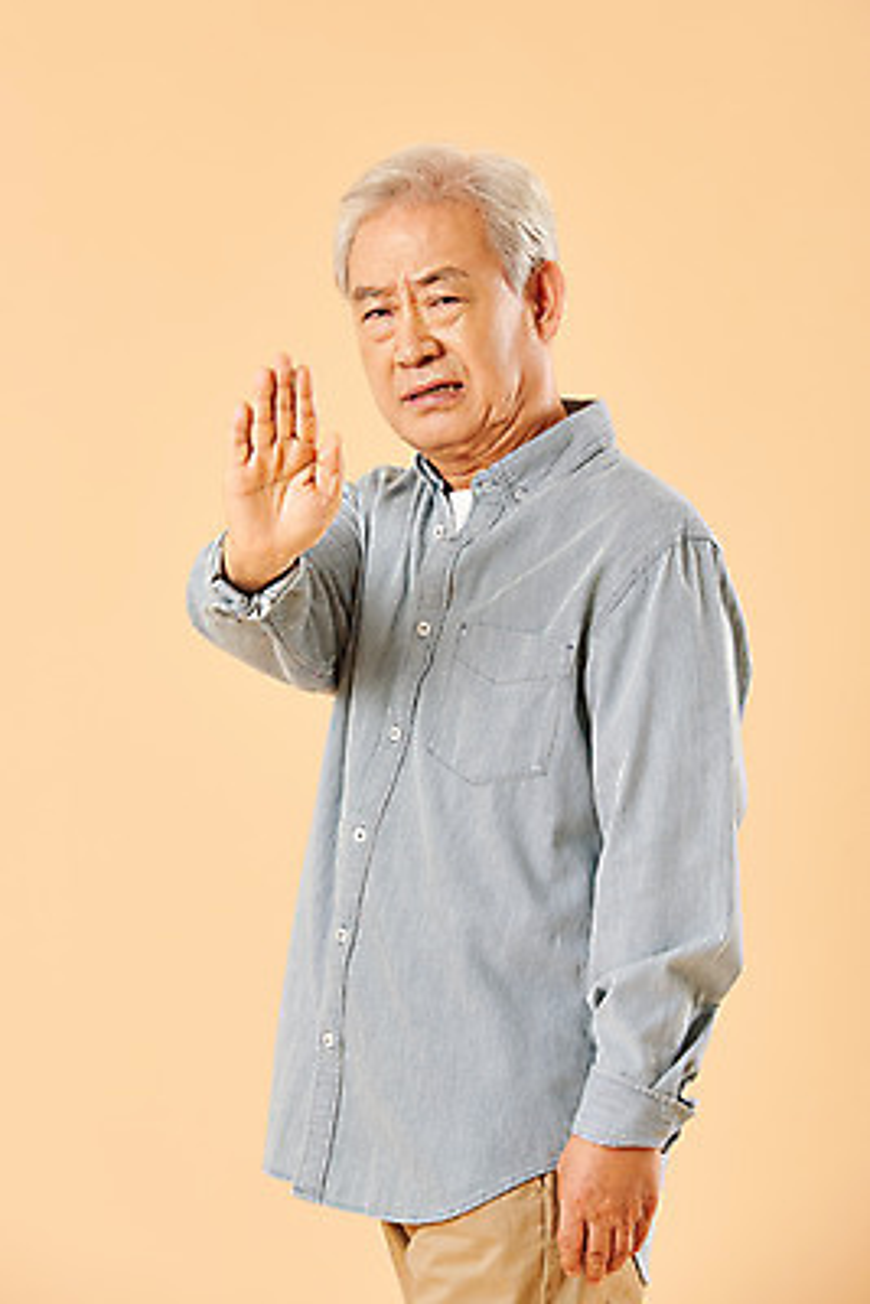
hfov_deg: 7.6
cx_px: 435
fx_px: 6519
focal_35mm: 180
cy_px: 652
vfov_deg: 11.4
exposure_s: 1/125
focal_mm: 180
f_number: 8
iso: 100
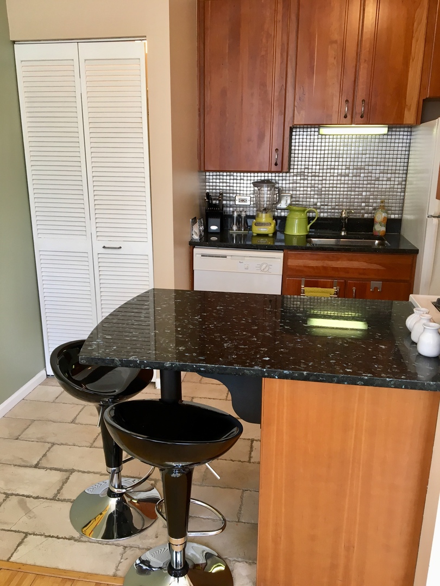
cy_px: 293
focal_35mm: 29
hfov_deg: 48.2
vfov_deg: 61.7
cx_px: 220
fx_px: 491
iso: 50
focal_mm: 4.15
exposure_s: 1/30
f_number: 2.2
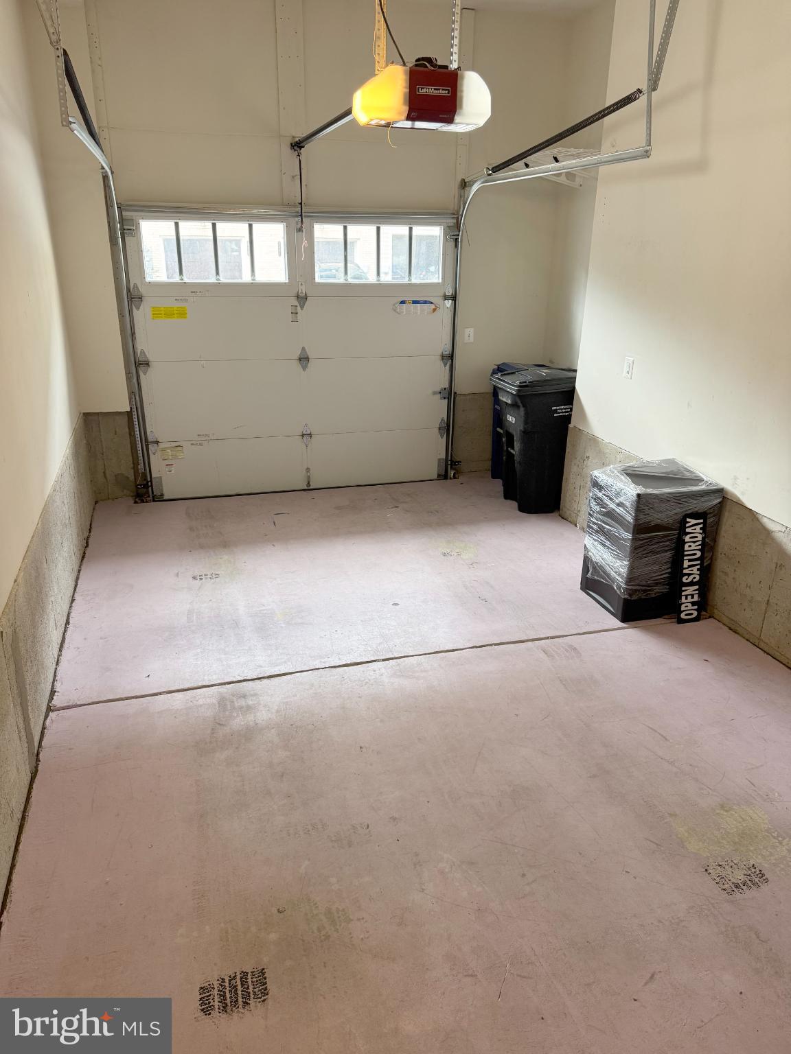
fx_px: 731
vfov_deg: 71.6
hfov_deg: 56.8
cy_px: 527
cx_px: 396
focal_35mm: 24
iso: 200
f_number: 1.78
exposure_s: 1/120
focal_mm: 6.76
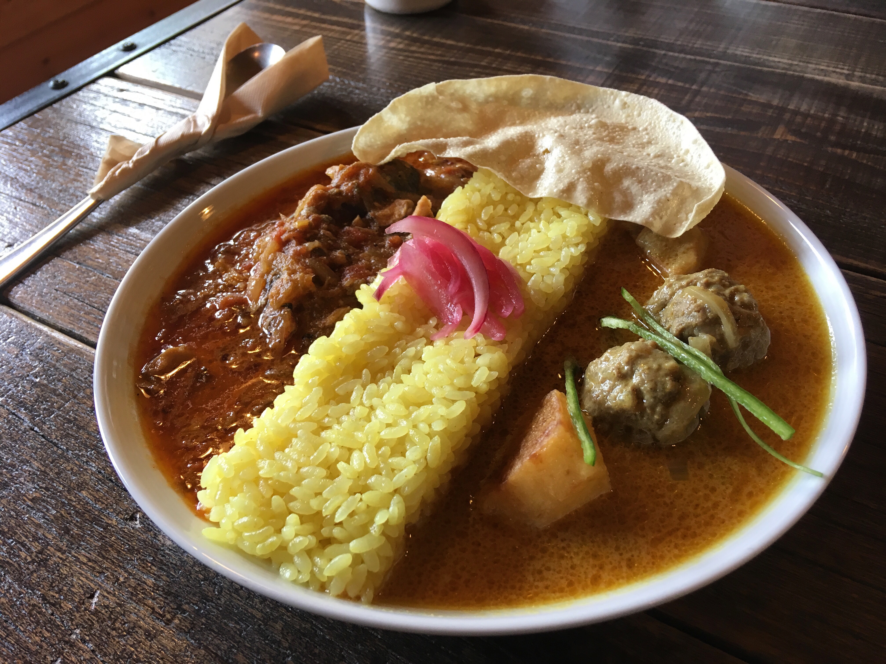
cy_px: 332
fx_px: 742
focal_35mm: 29
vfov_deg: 48.2
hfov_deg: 61.7
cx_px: 443
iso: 32
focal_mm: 4.15
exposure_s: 1/30
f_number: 2.2
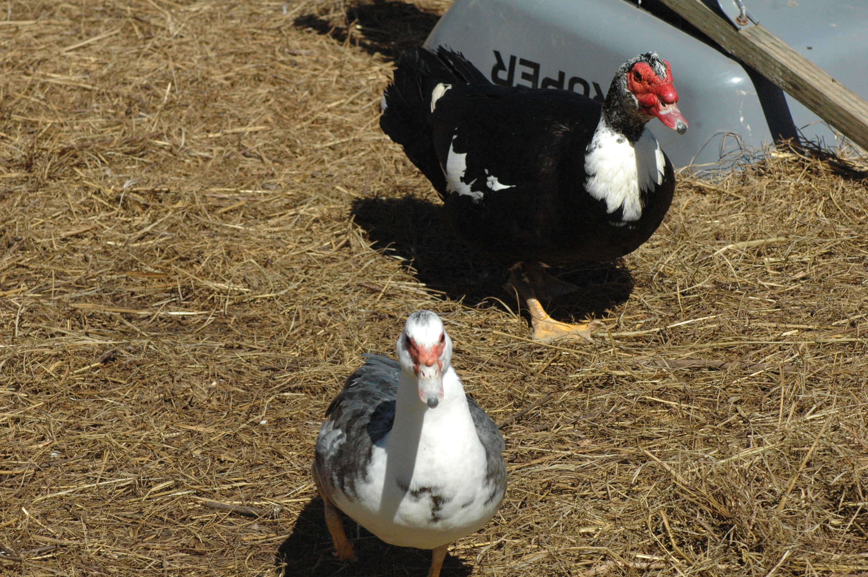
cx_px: 434
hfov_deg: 12.2
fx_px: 4047
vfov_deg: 8.2
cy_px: 288
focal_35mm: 168
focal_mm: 112
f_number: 10
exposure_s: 1/1600
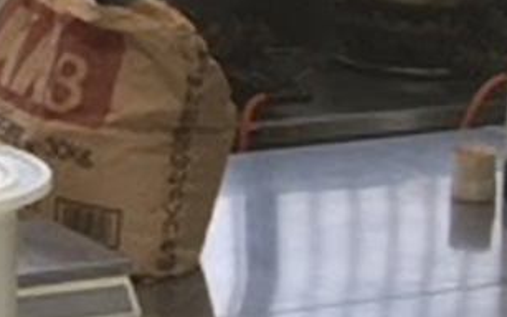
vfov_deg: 8.1
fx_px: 2211
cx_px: -325
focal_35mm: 160
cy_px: -26
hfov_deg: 12.3
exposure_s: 1/60
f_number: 2.2
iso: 32
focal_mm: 4.15
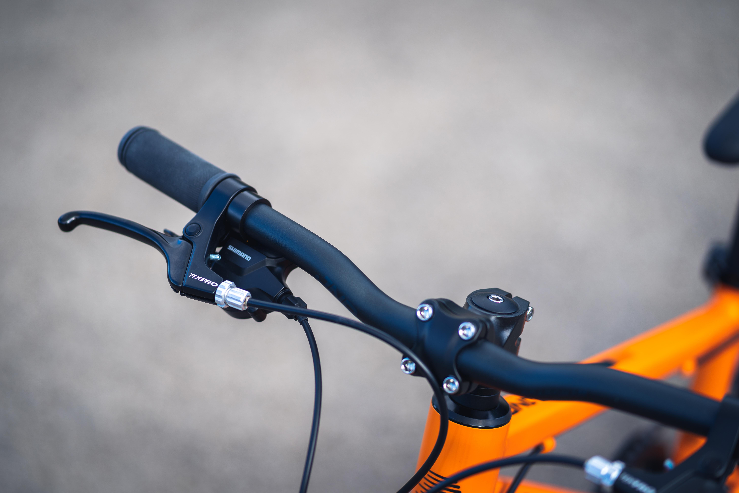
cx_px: 370
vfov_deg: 16.1
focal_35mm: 85
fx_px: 1745
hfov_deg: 23.9
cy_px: 246
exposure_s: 1/1000
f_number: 2.2
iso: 125
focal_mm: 85
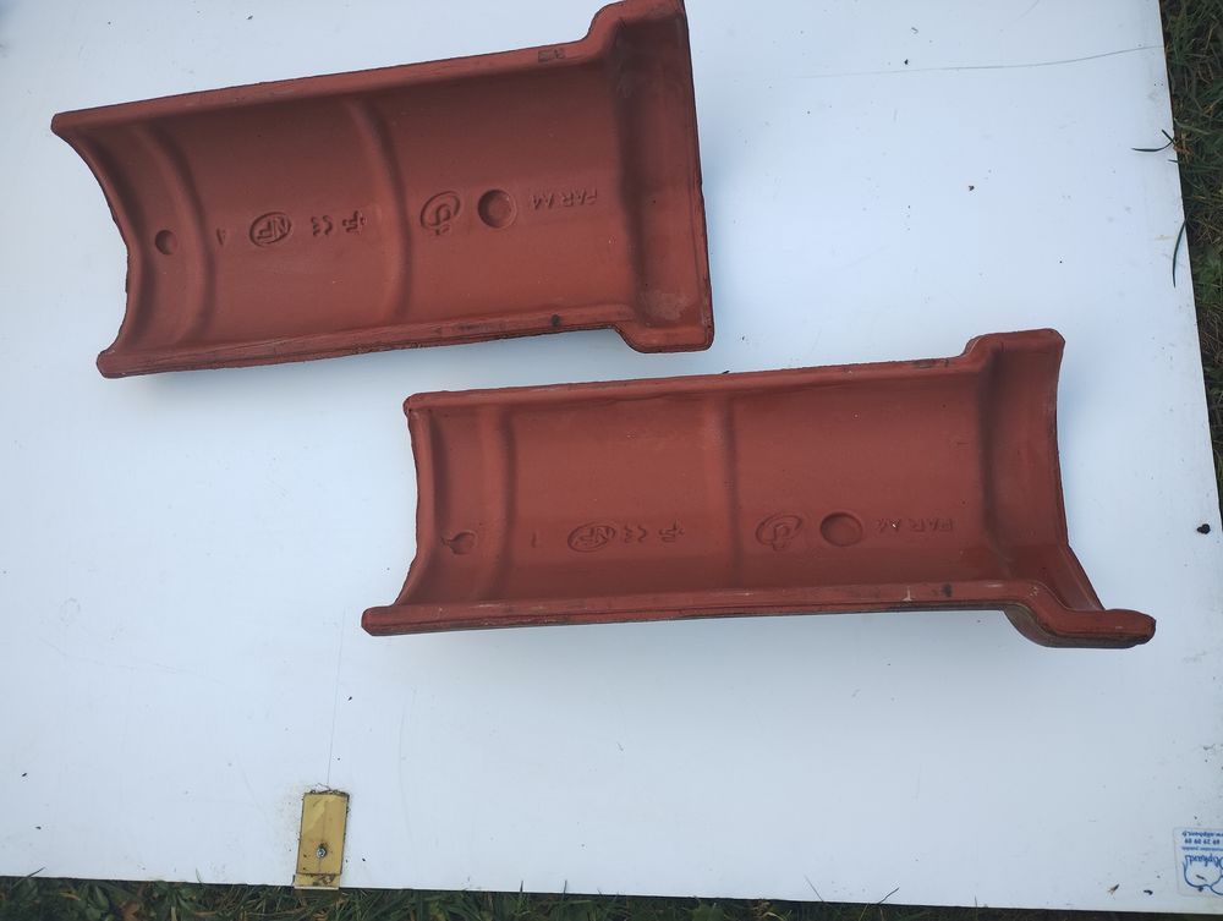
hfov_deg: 63.4
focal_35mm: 28
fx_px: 991
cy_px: 460
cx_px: 612
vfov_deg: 49.9
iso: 106
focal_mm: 4.27
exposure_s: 1/118
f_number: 1.8
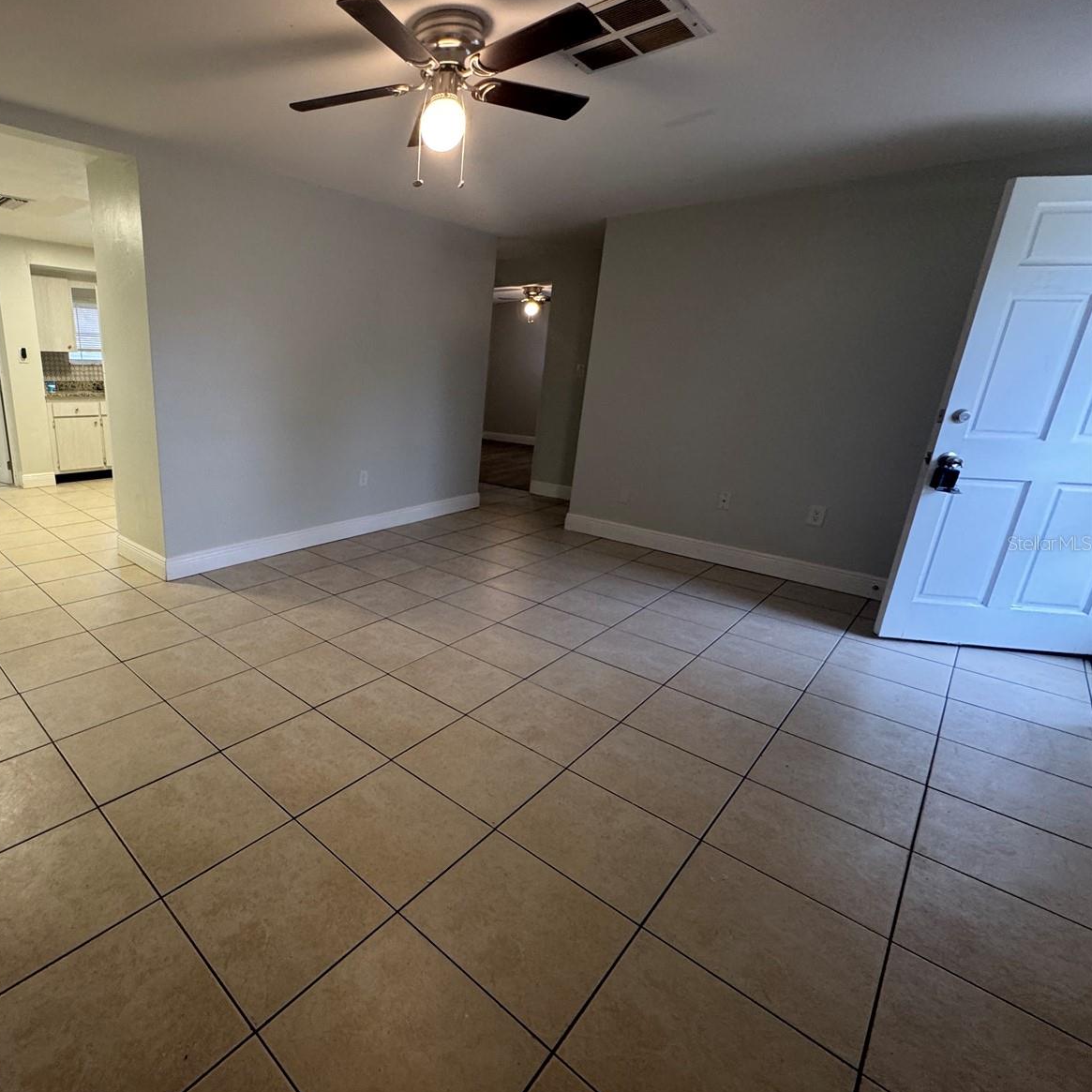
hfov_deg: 80.6
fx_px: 607
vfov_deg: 84.0
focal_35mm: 17
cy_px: 543
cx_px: 346
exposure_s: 1/60
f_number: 2.2
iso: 200
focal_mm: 2.22
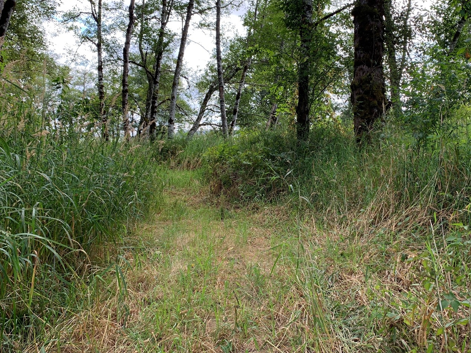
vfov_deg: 42.7
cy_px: 136
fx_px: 449
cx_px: 274
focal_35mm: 33
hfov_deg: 55.1
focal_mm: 4.25
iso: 25
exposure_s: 1/255
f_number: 1.8
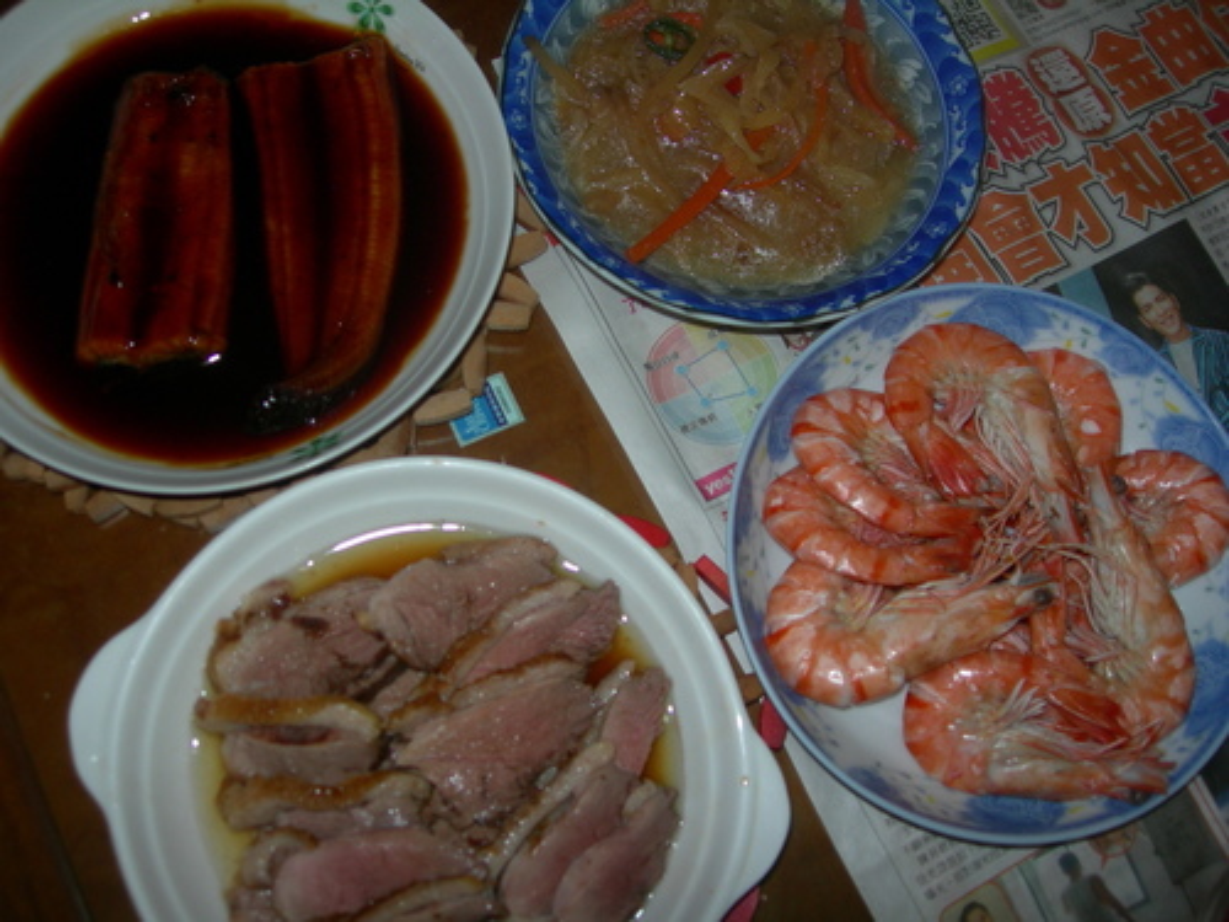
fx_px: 1349
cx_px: 614
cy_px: 461
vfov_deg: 37.7
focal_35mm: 38
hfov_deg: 49.0
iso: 50
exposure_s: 1/60.1
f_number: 2.8
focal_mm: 7.8
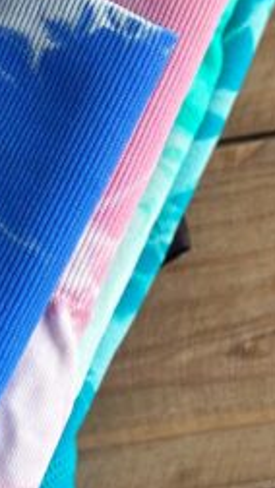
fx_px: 2149
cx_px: 93
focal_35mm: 166
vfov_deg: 12.4
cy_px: -221
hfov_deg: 7.3
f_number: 1.78
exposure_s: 1/60
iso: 160
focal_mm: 6.86
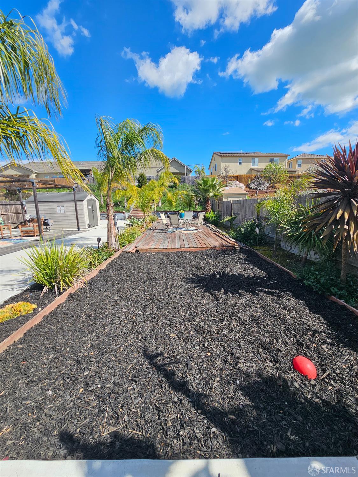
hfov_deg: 89.9
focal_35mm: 13
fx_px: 179
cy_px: 238
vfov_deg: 106.2
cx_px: 179
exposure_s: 1/1864
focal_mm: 2.2
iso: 50
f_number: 2.2
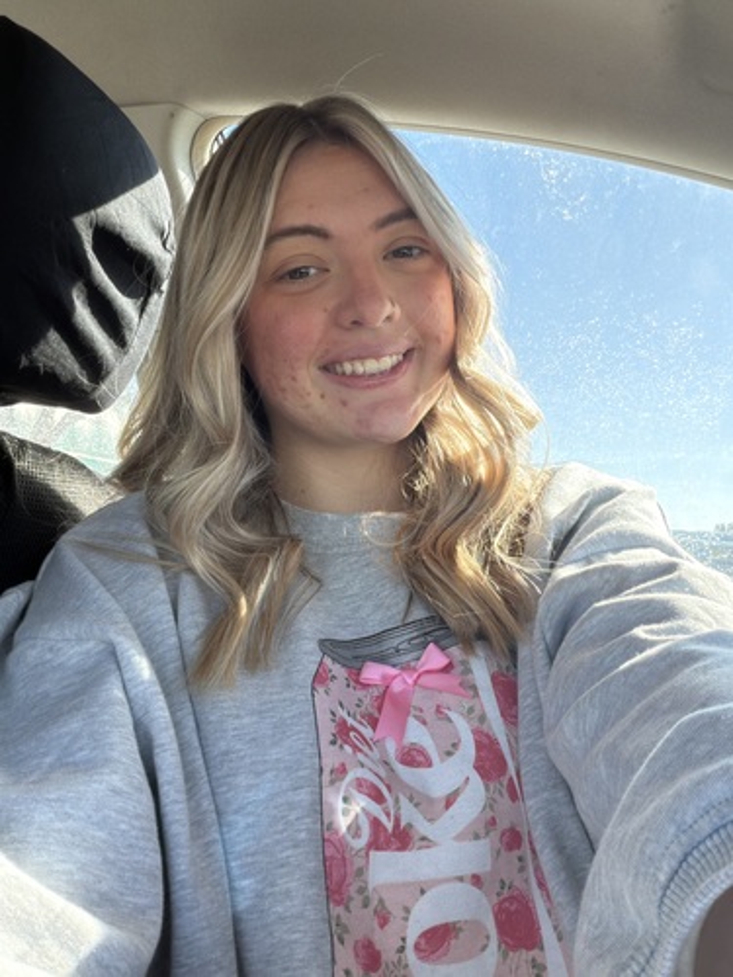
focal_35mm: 30
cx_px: 366
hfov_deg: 46.8
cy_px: 488
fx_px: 847
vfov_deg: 60.0
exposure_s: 1/207
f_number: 1.9
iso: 50
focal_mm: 2.71
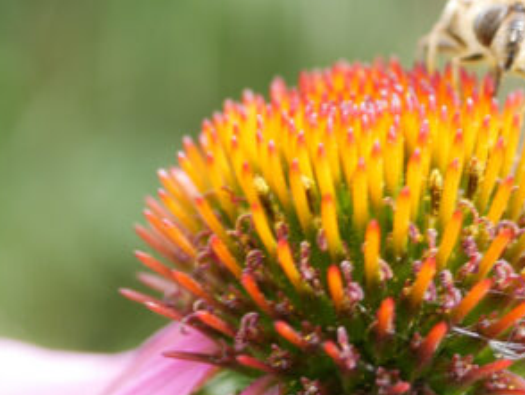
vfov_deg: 9.5
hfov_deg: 12.5
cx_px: 421
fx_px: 2383
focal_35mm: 157
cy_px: 130
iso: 200
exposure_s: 1/200
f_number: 2.8
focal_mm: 30
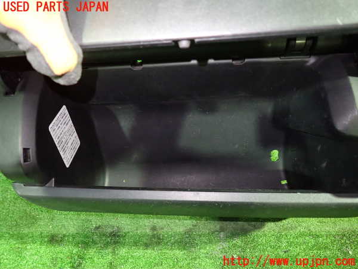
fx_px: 259
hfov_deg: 69.4
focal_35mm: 25
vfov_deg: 54.9
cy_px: 134
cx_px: 179
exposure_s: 1/15
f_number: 2
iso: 800
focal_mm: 4.5
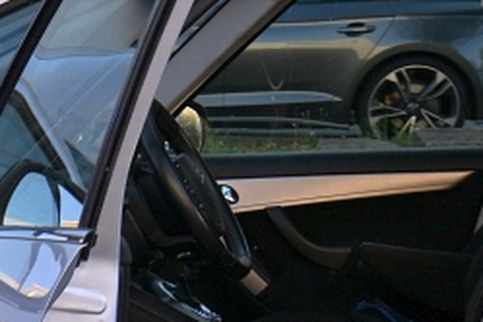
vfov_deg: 8.8
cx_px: -402
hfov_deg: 12.4
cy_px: 507
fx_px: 2026
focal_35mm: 151
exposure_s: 1/400
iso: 400
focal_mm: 40
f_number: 10
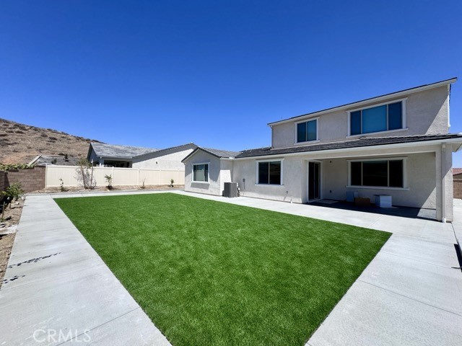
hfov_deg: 102.1
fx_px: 187
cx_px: 231
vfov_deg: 85.7
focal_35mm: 14
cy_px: 173
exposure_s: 1/2584
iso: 50
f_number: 2.2
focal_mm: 2.22
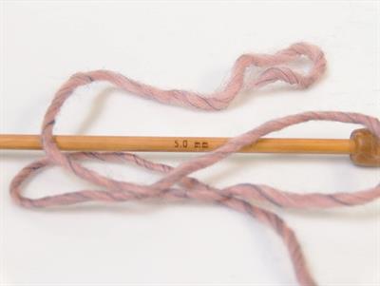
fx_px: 670
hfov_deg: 31.6
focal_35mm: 61
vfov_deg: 24.1
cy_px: 143
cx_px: 190
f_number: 2.9
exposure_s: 1/37.7
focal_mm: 12.53
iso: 200
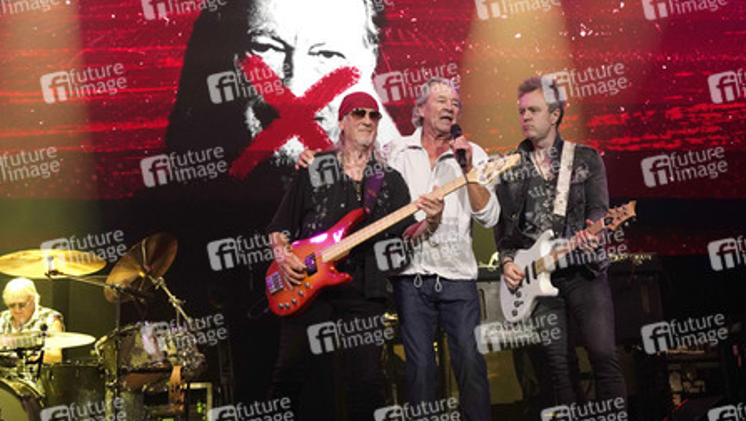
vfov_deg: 31.2
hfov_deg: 52.8
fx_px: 752
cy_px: 209
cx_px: 373
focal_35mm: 38
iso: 1600
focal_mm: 36
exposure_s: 1/1250
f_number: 5.6
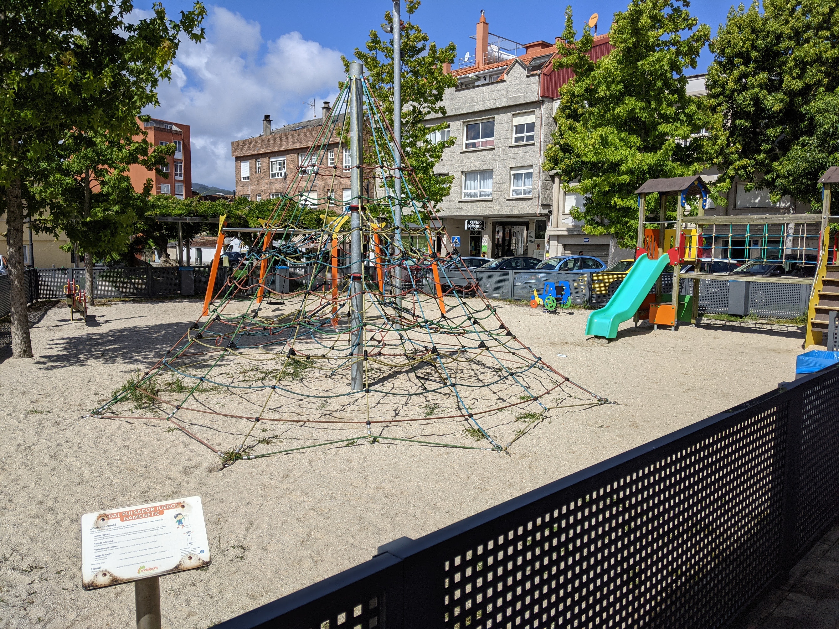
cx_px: 420
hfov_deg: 65.3
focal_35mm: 27
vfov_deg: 51.4
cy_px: 314
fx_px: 654
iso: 62
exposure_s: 1/5882
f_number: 1.8
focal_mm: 4.44
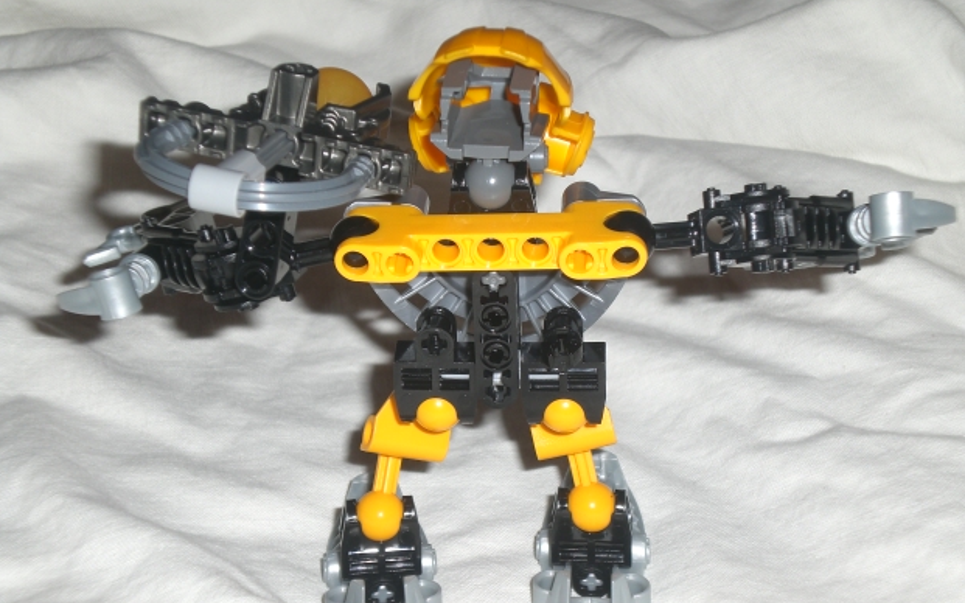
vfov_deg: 13.8
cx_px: 489
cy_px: 328
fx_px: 2498
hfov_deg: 21.9
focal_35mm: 95
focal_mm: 14.49
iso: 50
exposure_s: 1/60
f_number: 5
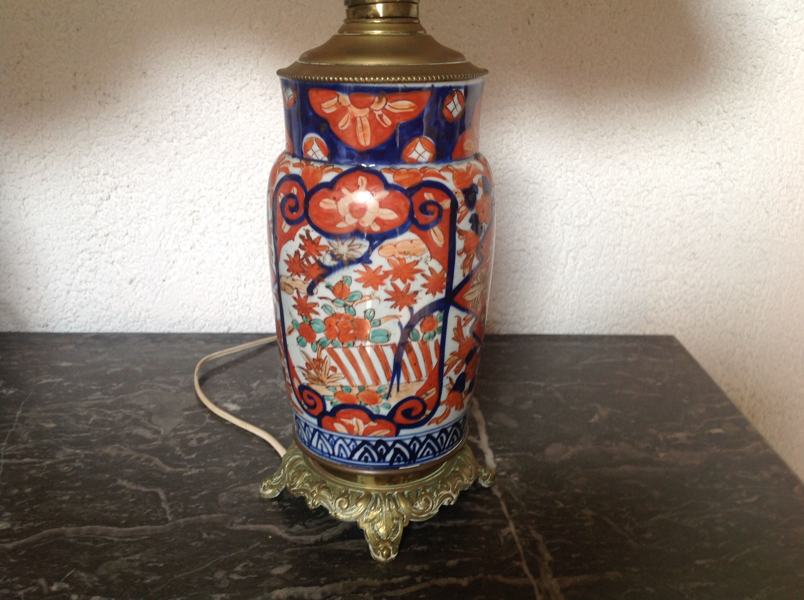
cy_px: 300
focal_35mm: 35
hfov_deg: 52.7
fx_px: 812
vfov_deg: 40.6
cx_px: 402
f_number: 2.4
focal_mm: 4.28
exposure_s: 1/17
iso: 50
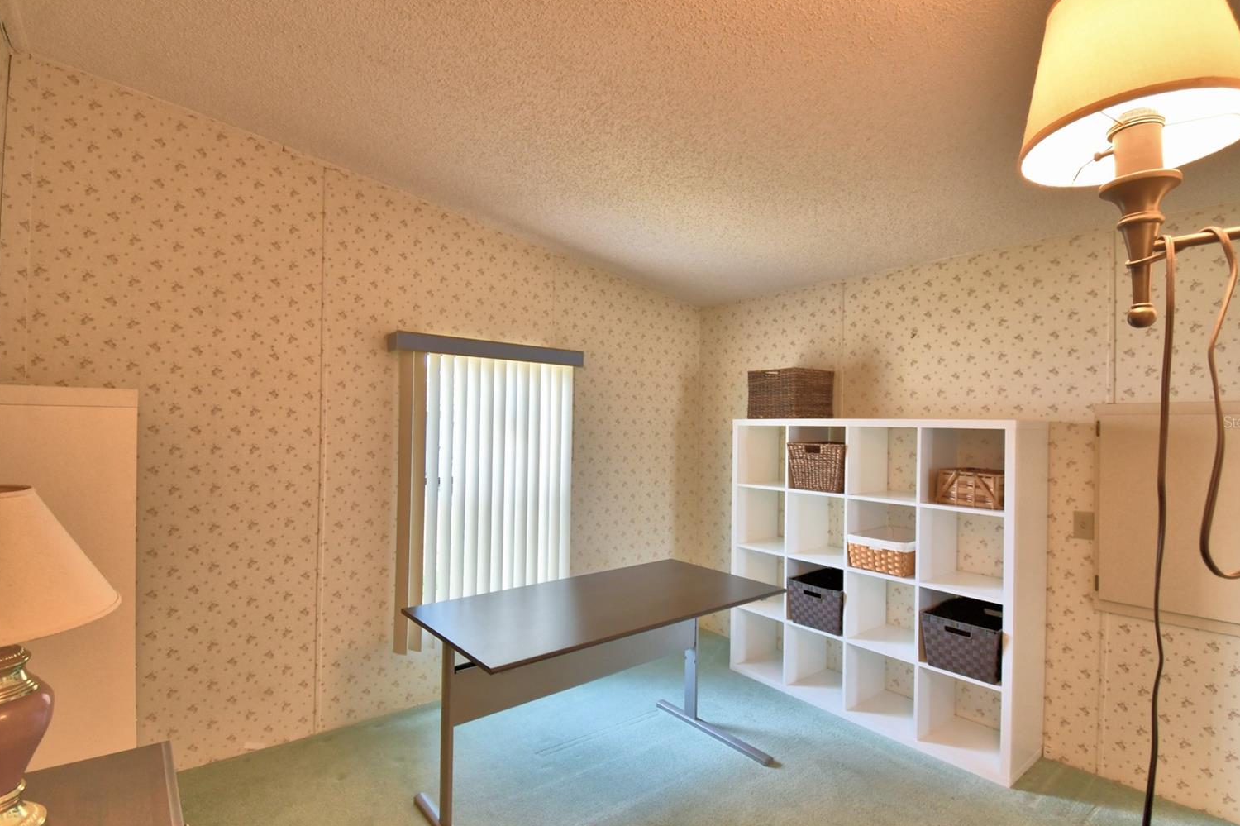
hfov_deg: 96.7
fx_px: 551
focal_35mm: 16
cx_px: 636
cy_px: 422
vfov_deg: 73.7
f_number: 4.5
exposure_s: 1/40
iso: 400
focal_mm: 10
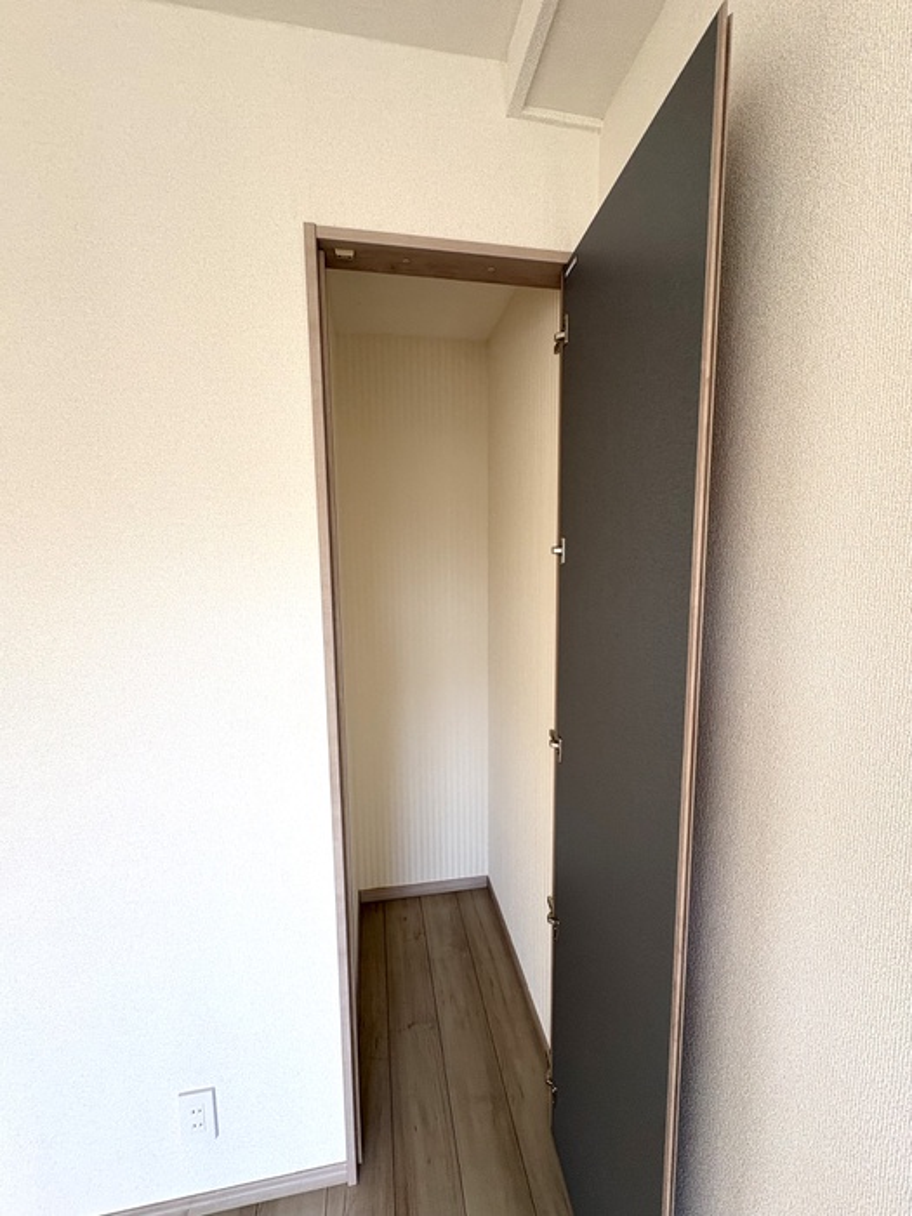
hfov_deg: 85.7
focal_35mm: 14
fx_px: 492
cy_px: 608
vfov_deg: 102.1
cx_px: 456
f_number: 2.2
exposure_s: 1/99
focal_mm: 2.22
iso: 64
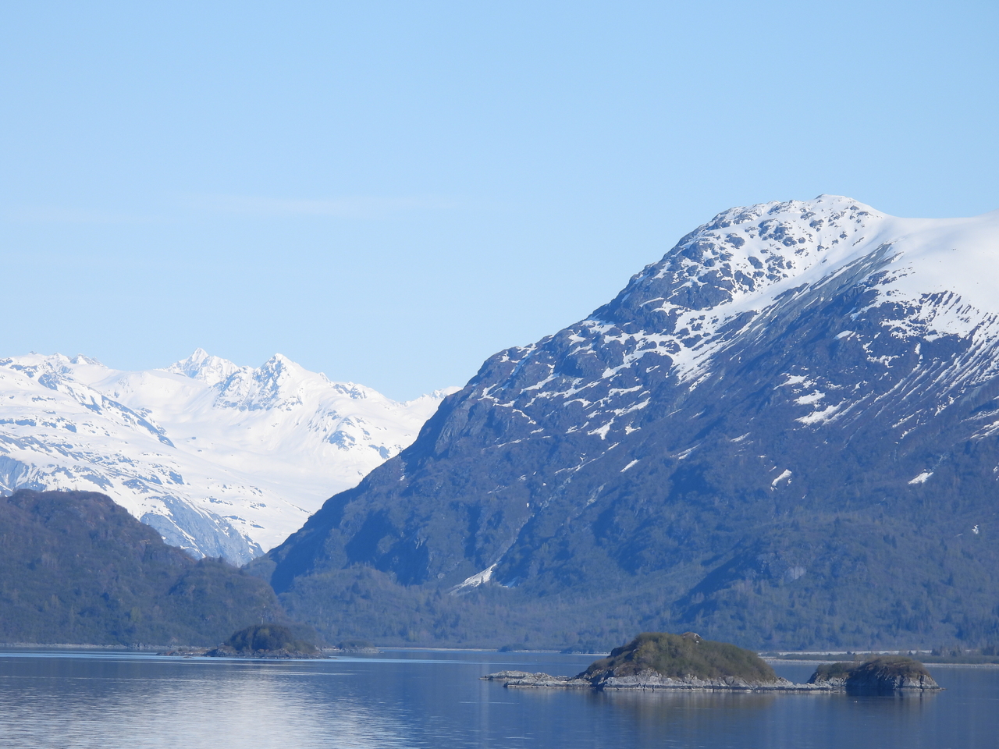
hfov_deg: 7.6
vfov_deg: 5.7
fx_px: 7503
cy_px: 374
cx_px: 500
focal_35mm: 260
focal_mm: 46.4
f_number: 4.5
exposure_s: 1/1000
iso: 100
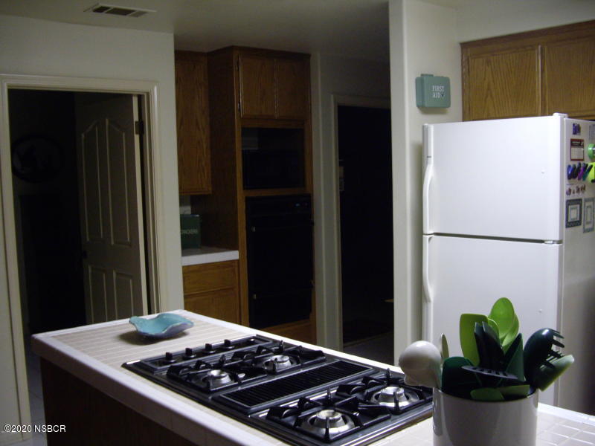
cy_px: 223
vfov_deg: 37.7
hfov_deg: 49.0
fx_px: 653
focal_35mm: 38
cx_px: 298
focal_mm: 7.9
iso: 400
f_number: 2.8
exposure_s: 1/50
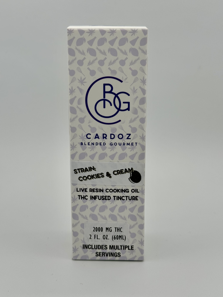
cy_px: 148
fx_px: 412
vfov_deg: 39.7
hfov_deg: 30.3
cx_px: 112
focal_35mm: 48
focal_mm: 6.76
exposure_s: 1/2611
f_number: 1.78
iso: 64
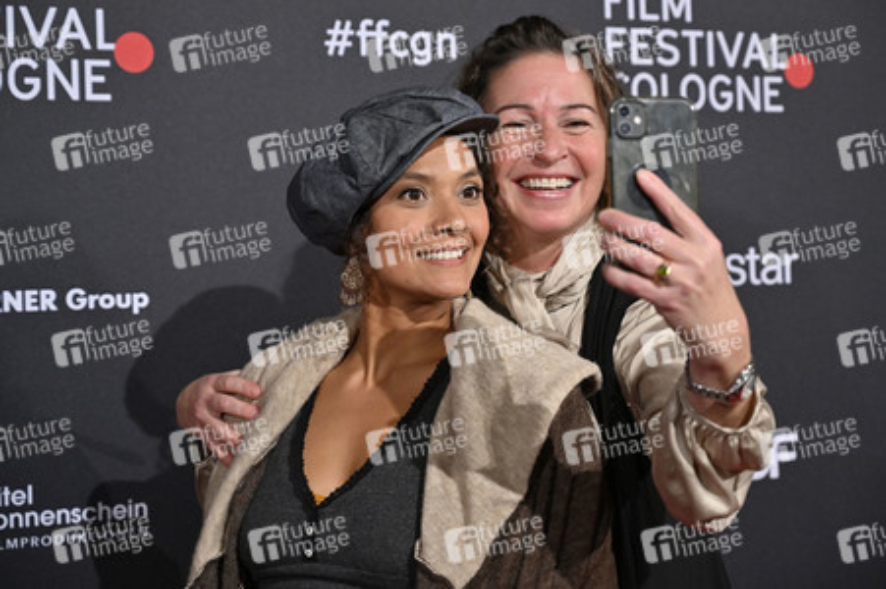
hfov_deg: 28.9
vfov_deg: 19.4
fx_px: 1721
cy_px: 294
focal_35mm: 70
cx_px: 443
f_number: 4
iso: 1000
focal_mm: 70
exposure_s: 1/200
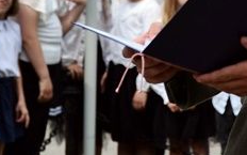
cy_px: -76
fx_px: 3191
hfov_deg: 4.4
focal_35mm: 474
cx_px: 88
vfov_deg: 2.8
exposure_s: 1/800
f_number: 5.3
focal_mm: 80
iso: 160
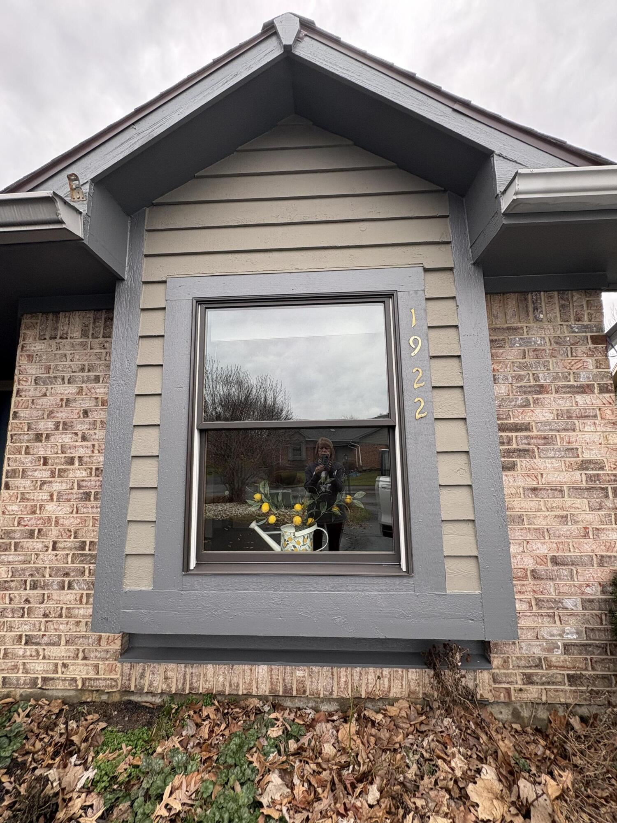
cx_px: 308
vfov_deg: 102.1
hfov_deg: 85.7
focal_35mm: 14
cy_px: 412
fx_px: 333
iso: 80
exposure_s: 1/99
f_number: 2.2
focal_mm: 2.22
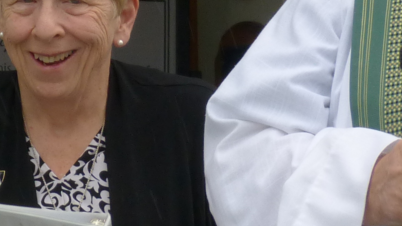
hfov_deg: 7.0
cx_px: 47
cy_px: 65
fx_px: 3262
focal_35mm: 306
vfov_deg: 4.0
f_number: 4
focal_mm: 10.8
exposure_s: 1/160
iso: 100
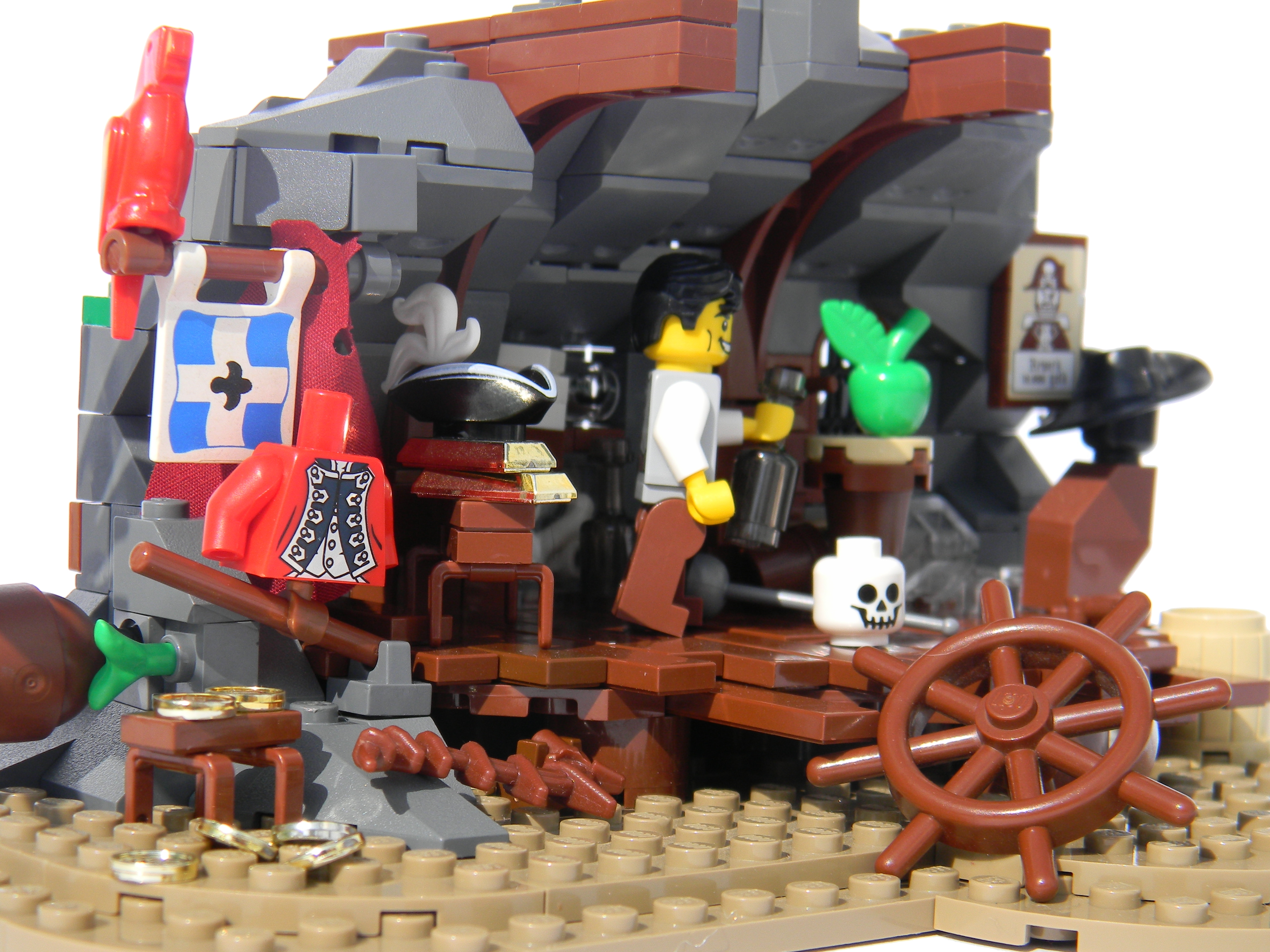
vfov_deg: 21.9
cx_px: 635
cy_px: 476
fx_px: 2458
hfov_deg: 29.0
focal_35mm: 67
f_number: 4.3
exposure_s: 1/710
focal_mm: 12.2
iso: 80
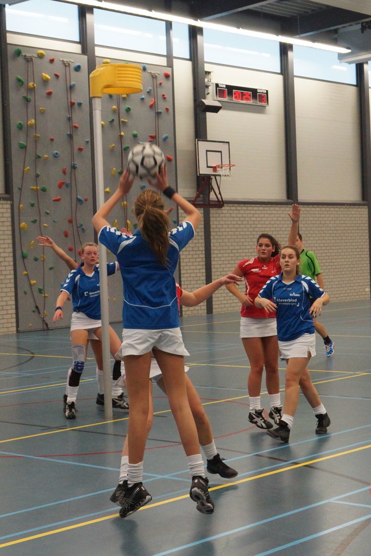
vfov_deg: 49.5
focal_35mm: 39
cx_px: 186
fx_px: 603
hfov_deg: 34.2
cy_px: 278
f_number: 4
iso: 1600
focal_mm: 26
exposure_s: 1/250
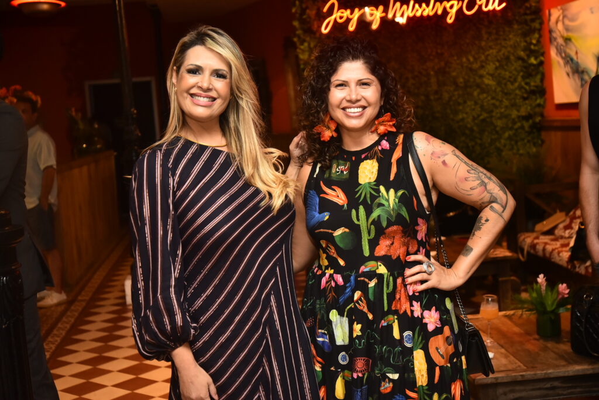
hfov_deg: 39.6
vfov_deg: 27.0
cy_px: 200
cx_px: 300
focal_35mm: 50
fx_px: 832
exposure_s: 1/60
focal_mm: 50
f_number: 4.5
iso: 1600
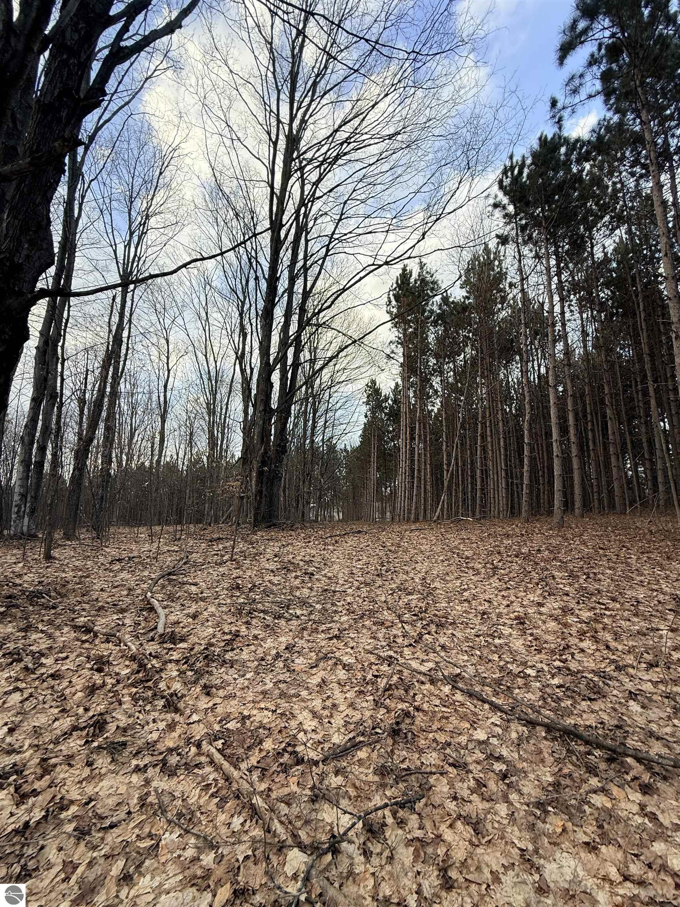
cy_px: 454
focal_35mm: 14
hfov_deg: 85.7
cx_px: 340
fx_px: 367
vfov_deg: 102.1
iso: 64
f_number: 2.2
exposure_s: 1/144
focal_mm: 2.22
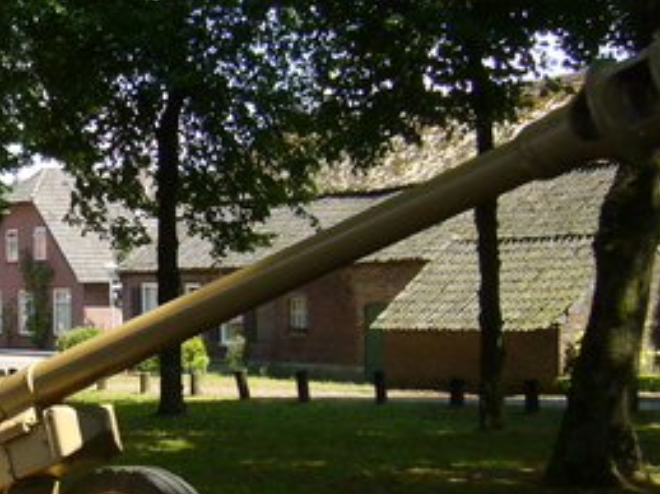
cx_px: 18
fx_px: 1544
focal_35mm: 81
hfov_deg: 23.2
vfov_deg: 18.1
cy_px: 341
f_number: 2.8
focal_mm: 5.8
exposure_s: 1/500
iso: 100
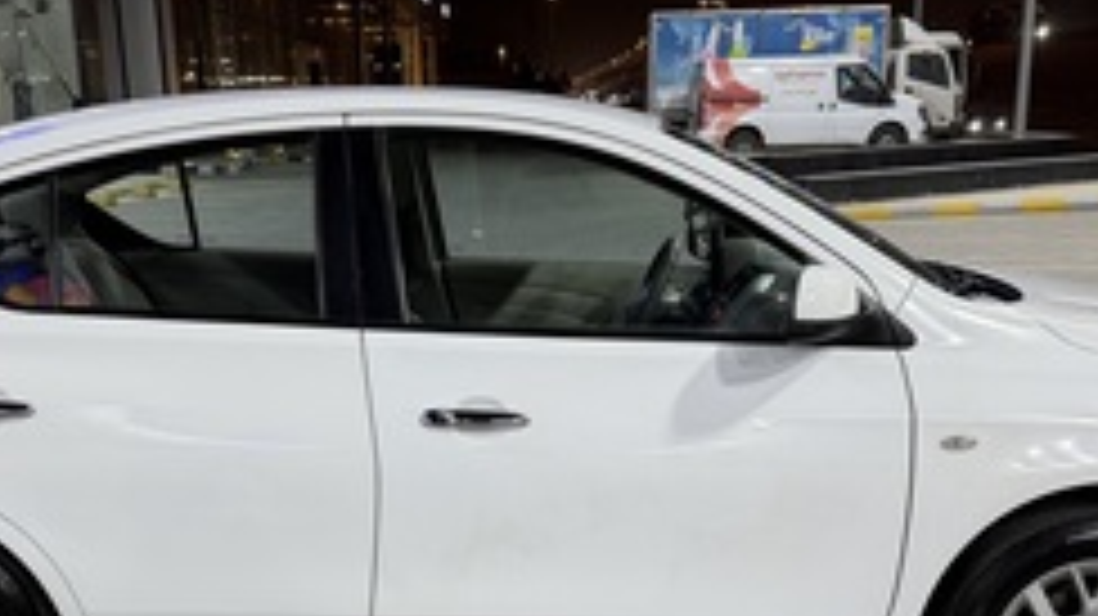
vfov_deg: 23.5
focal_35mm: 49
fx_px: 1426
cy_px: 596
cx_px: 443
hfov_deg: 41.9
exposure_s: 1/120
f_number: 1.78
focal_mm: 6.76
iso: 160
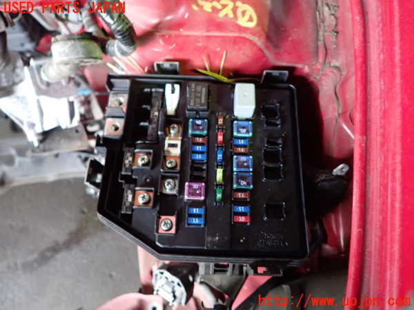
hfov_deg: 69.4
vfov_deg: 54.9
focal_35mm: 25
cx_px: 207
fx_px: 299
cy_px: 155
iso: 800
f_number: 2
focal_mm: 4.5
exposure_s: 1/25
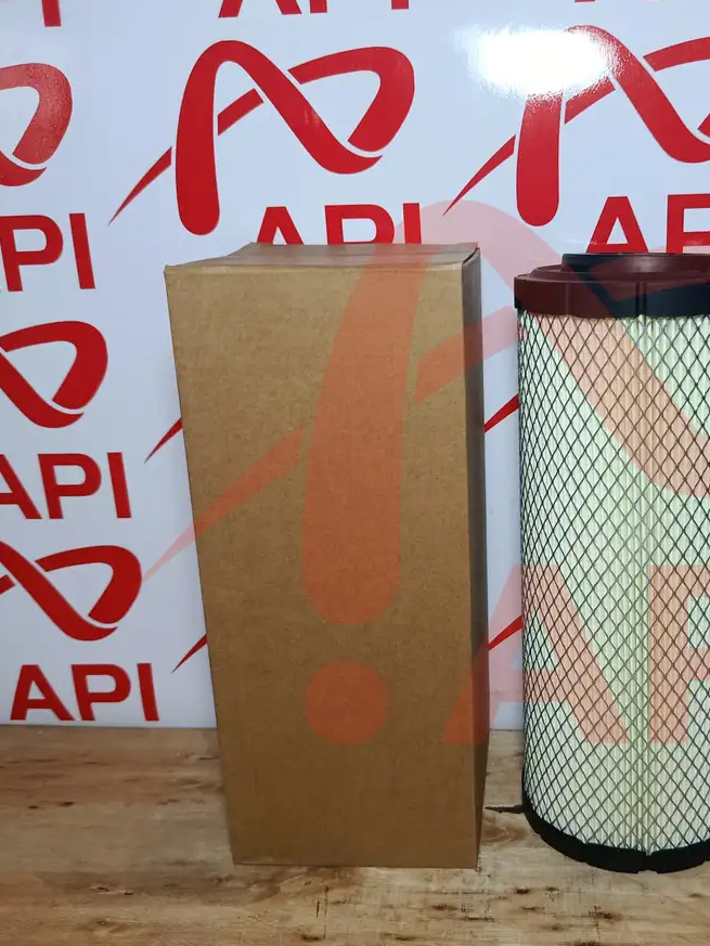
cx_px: 500
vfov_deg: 55.3
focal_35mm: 33
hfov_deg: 42.1
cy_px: 472
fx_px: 902
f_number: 1.7
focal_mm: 5.24
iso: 174
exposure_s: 1/100
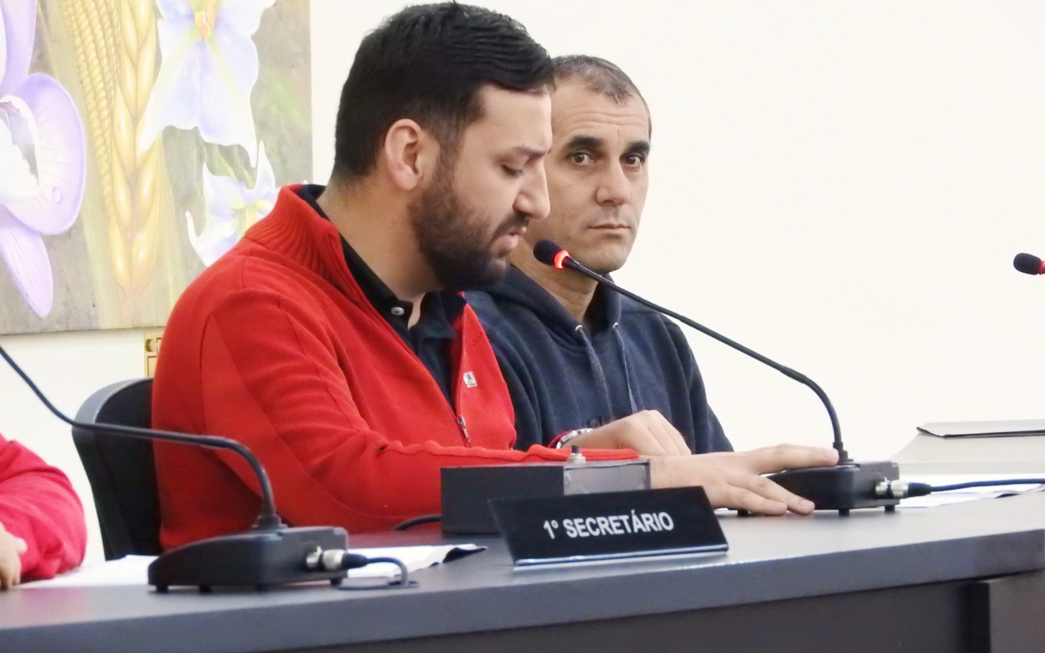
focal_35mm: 382
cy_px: 328
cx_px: 522
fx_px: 10879
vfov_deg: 3.4
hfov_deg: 5.5
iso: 1600
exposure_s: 1/15
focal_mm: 64.5
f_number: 5.6
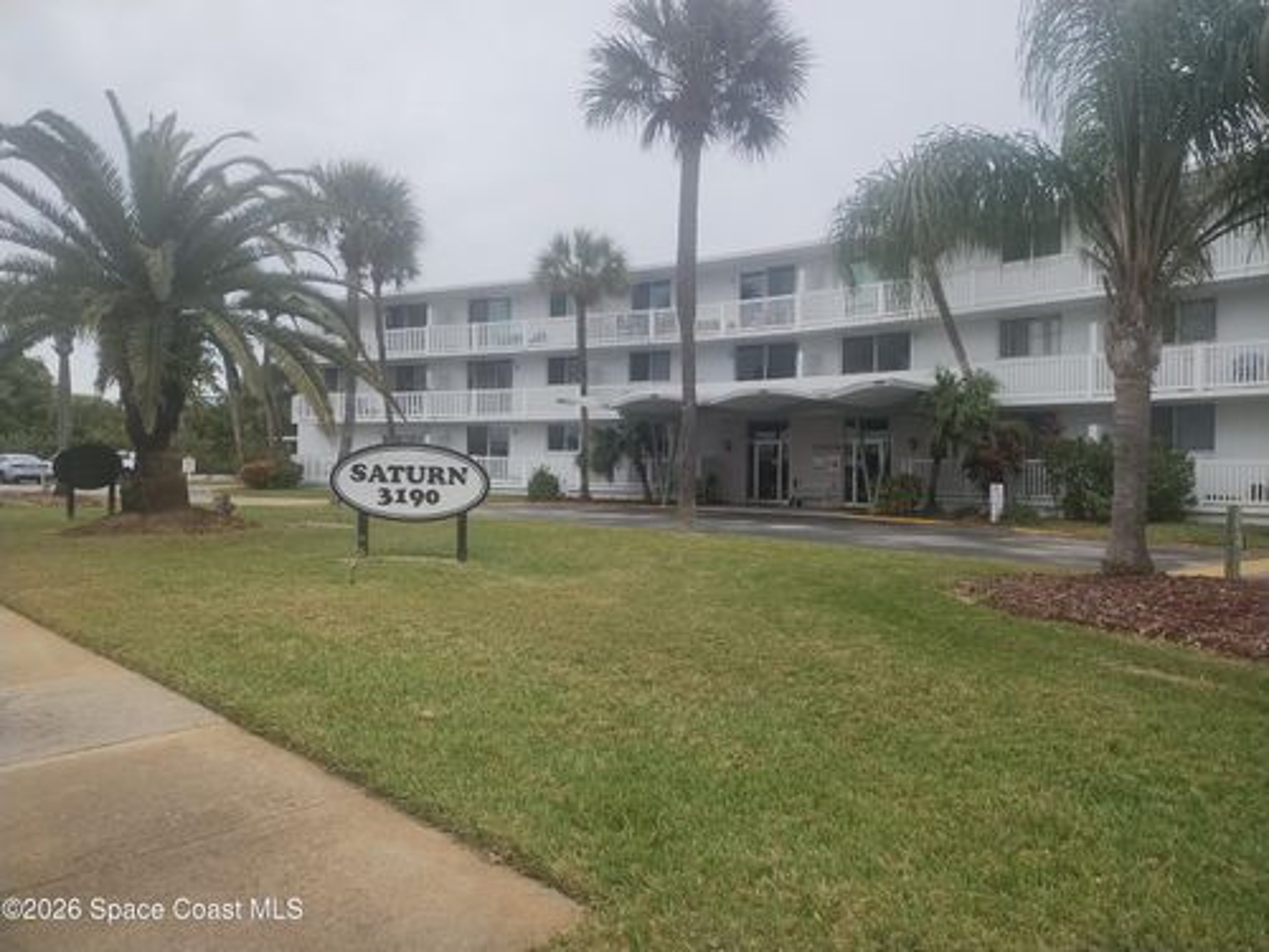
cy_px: 476
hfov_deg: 69.4
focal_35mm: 25
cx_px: 634
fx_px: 916
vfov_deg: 54.9
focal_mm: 4.71
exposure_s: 1/2492
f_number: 1.7
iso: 101
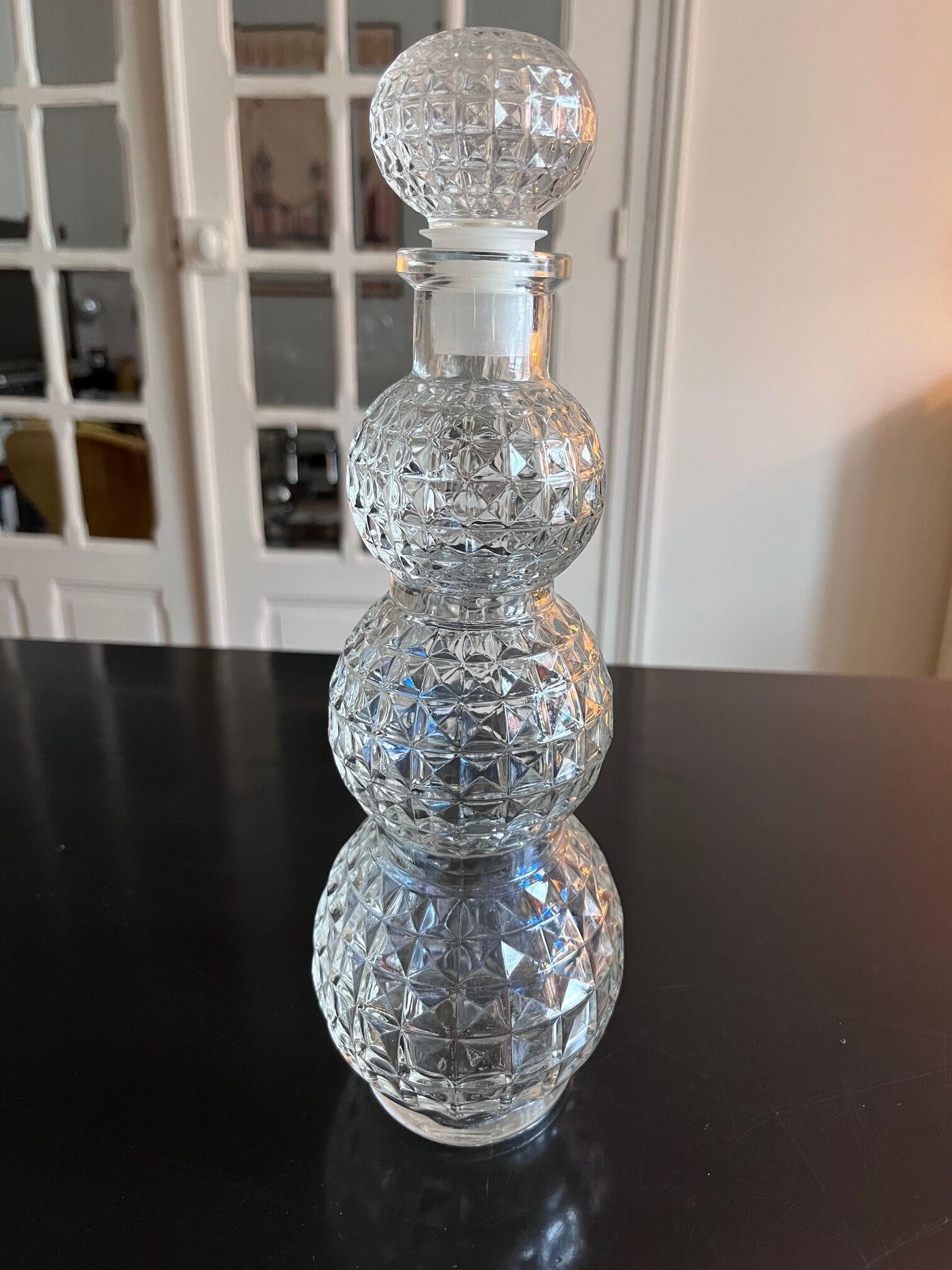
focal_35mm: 26
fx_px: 953
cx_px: 476
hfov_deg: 53.1
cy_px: 635
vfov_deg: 67.3
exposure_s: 1/50
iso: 250
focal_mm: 5.1
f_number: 1.6
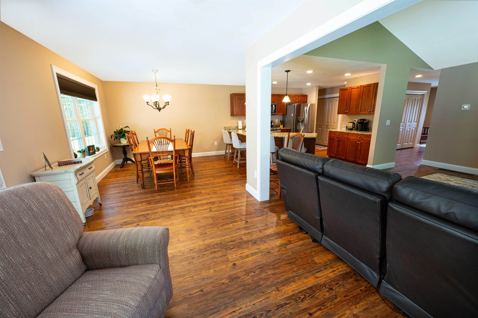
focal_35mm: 14
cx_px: 239
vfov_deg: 81.1
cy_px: 159
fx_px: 186
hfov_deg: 104.3
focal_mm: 14
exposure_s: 1/6
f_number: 11
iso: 800
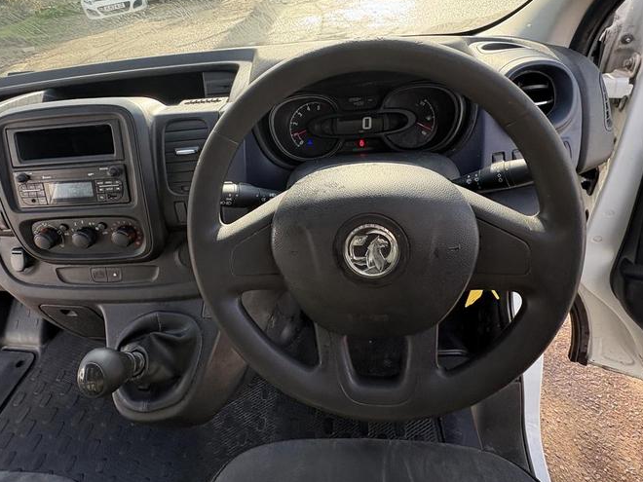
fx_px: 353
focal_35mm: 19
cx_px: 306
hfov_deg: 84.6
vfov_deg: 67.0
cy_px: 166
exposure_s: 1/138
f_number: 2.2
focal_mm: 2.22
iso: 100
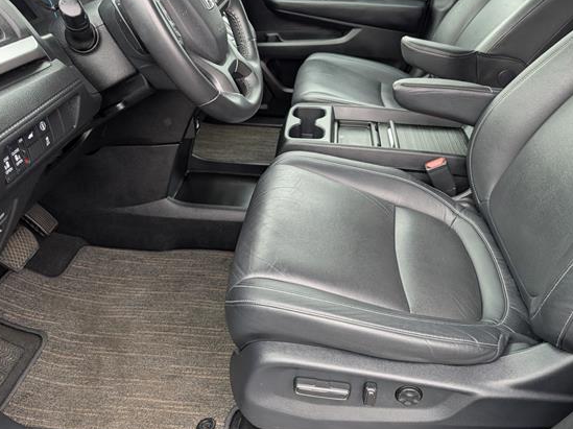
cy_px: 191
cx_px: 292
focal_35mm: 28
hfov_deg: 63.5
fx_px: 463
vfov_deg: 49.6
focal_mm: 6.9
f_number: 1.68
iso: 1135
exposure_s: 1/909
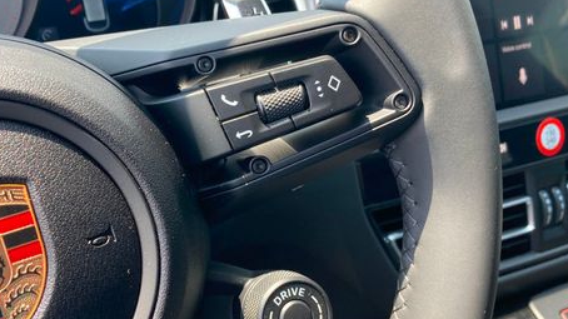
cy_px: 189
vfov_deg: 27.6
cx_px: 244
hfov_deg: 47.2
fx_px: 647
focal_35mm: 43
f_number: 1.8
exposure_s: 1/87
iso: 25
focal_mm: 3.99
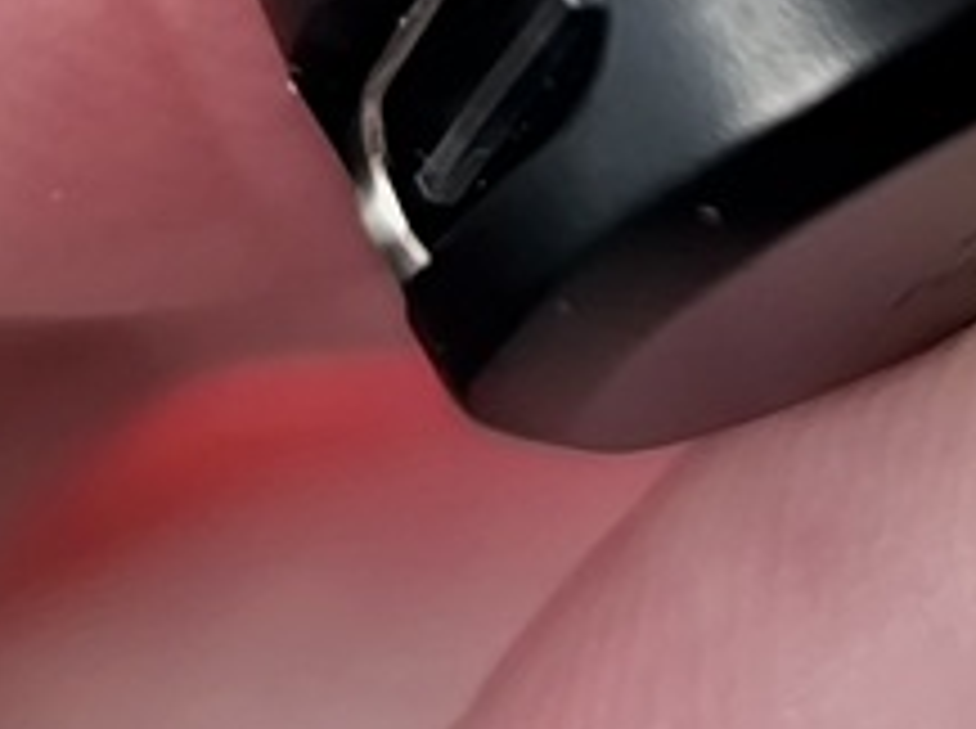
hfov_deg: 9.3
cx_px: 1426
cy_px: -684
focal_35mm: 208
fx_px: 5855
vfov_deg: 6.9
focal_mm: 6.14
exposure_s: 1/100
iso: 800
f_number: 1.65
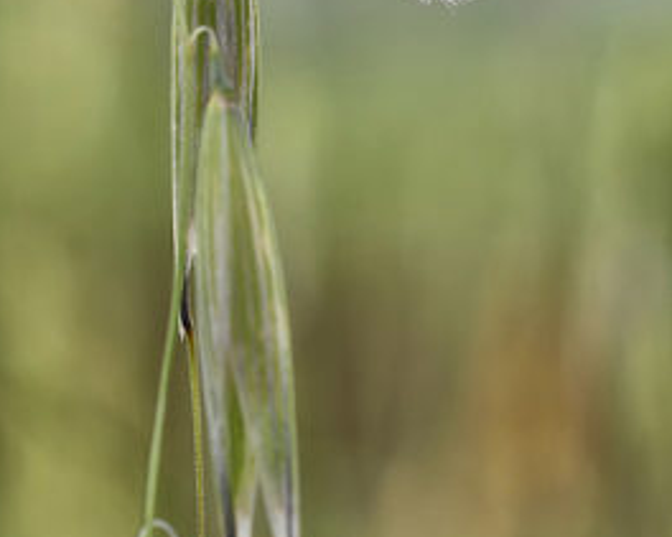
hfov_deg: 10.0
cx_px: 631
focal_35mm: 192
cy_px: 46
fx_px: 3817
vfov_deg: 8.0
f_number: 18
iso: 200
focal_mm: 90
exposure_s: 1/20
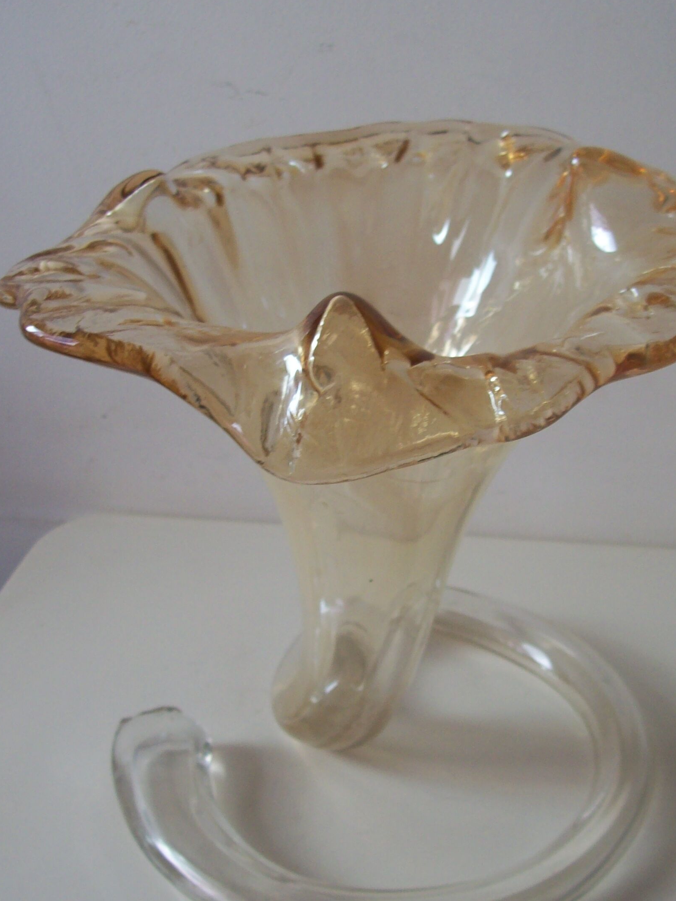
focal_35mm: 48
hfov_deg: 30.2
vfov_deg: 39.7
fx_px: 1250
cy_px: 455
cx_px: 395
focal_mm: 6
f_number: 2.7
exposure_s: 1/65.6
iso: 80
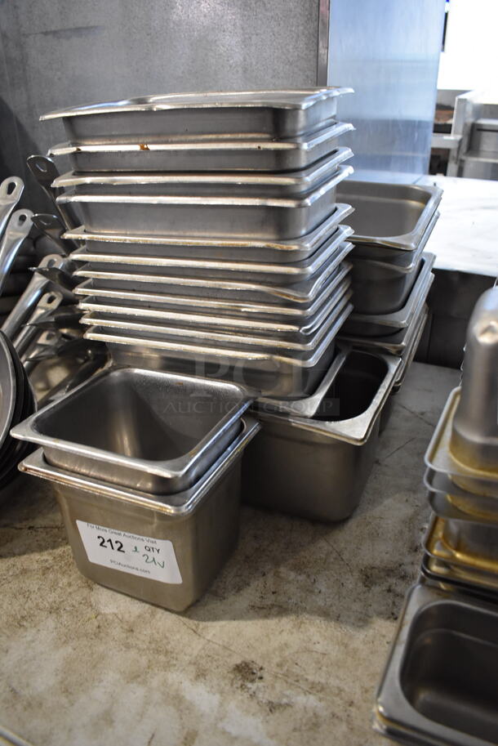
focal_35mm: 27
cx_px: 249
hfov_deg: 48.0
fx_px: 559
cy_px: 373
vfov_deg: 67.3
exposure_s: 1/125
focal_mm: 18
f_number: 3.5
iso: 2200
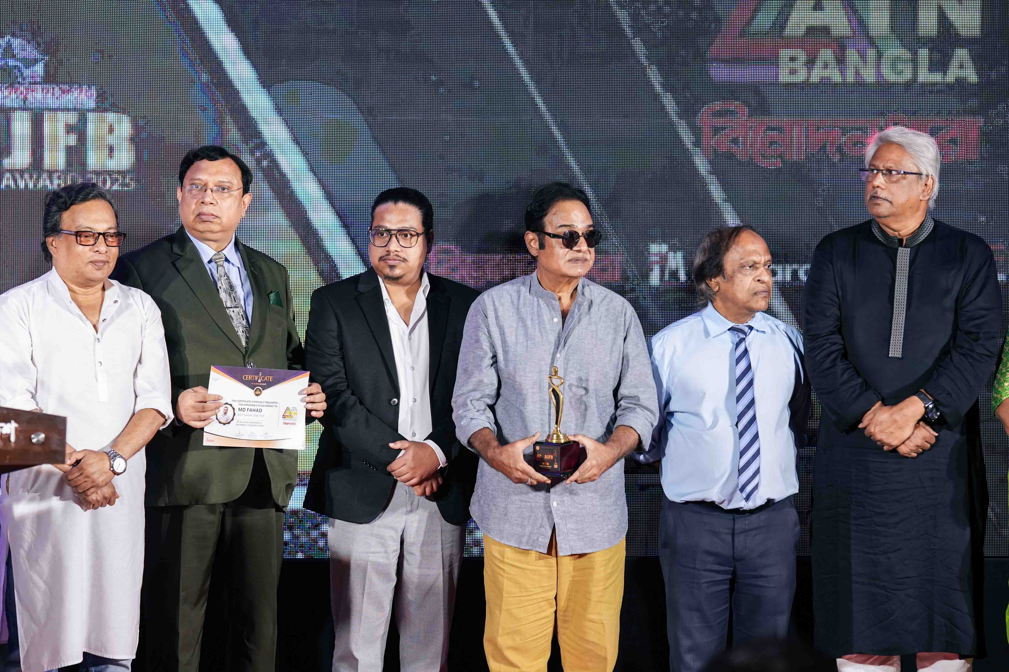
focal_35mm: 127
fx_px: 3559
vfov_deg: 10.8
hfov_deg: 16.1
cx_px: 504
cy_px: 336
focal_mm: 85
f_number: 2.2
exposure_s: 1/200
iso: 1000
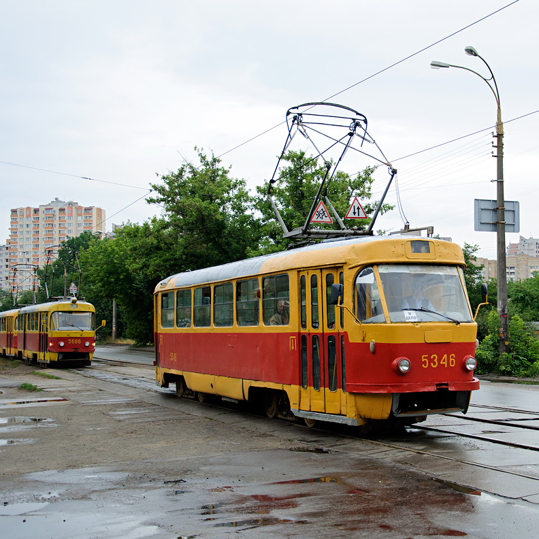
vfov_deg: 31.6
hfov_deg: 31.4
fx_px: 951
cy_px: 269
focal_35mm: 54
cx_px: 364
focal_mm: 28
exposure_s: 1/320
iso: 400
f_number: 4.2
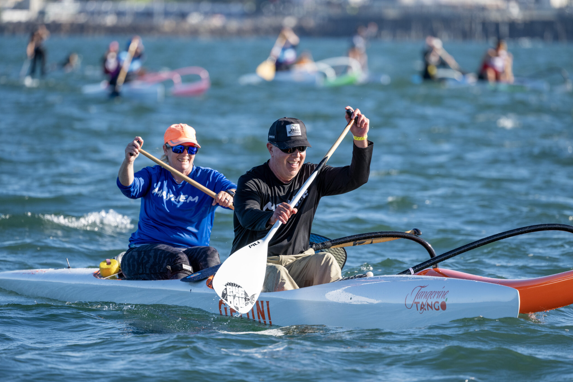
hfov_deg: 5.1
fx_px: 6382
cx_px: 286
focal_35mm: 401
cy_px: 191
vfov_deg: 3.4
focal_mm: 400
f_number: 6.3
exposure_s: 1/1250
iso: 640
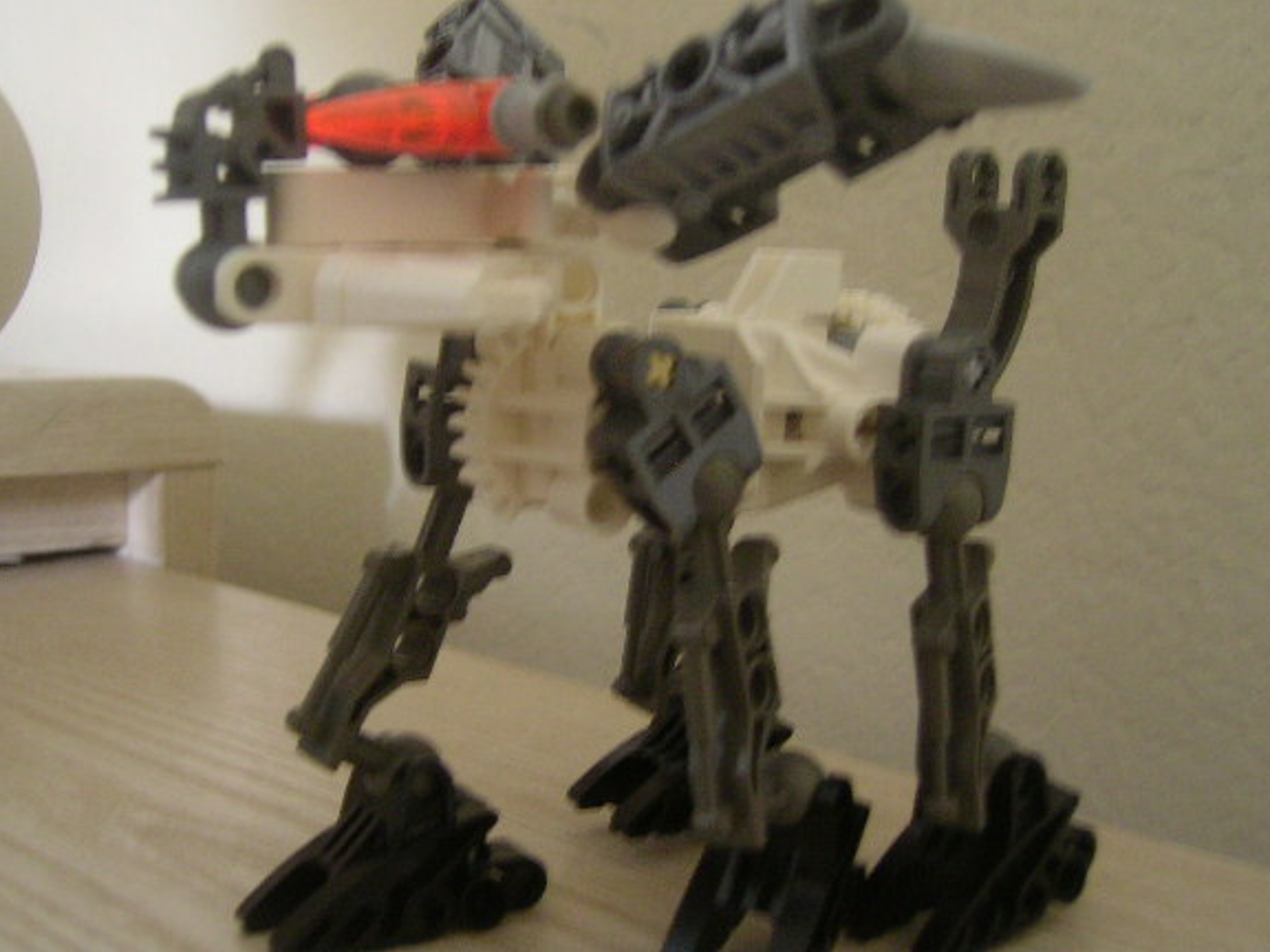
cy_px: 458
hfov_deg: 46.7
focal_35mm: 40
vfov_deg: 36.0
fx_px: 1468
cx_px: 578
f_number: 2.8
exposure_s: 1/5.2
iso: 100
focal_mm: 5.6
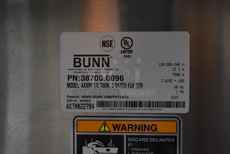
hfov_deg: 35.0
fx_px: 365
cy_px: 77
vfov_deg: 23.8
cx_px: 115
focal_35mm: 57
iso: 2800
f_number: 4.8
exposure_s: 1/60
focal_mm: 38
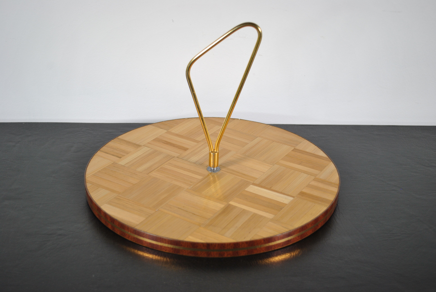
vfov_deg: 26.6
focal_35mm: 51
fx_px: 618
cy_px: 146
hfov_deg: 38.8
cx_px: 218
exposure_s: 1/100
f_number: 5
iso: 200
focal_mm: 34
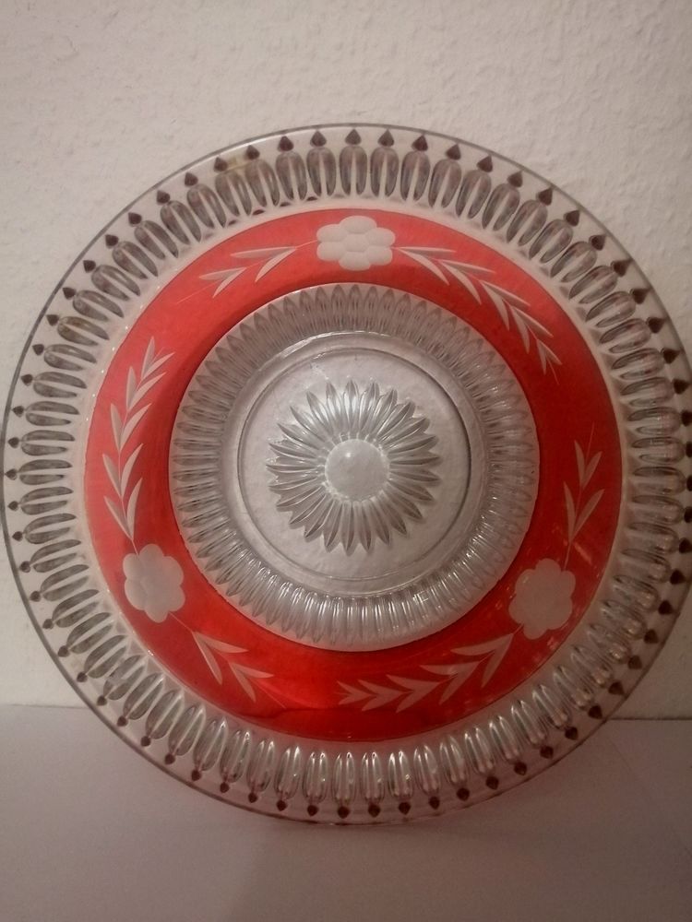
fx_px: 720
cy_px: 461
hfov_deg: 51.4
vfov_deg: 65.3
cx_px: 346
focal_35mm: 27
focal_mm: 3.62
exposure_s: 1/20
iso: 500
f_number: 1.8
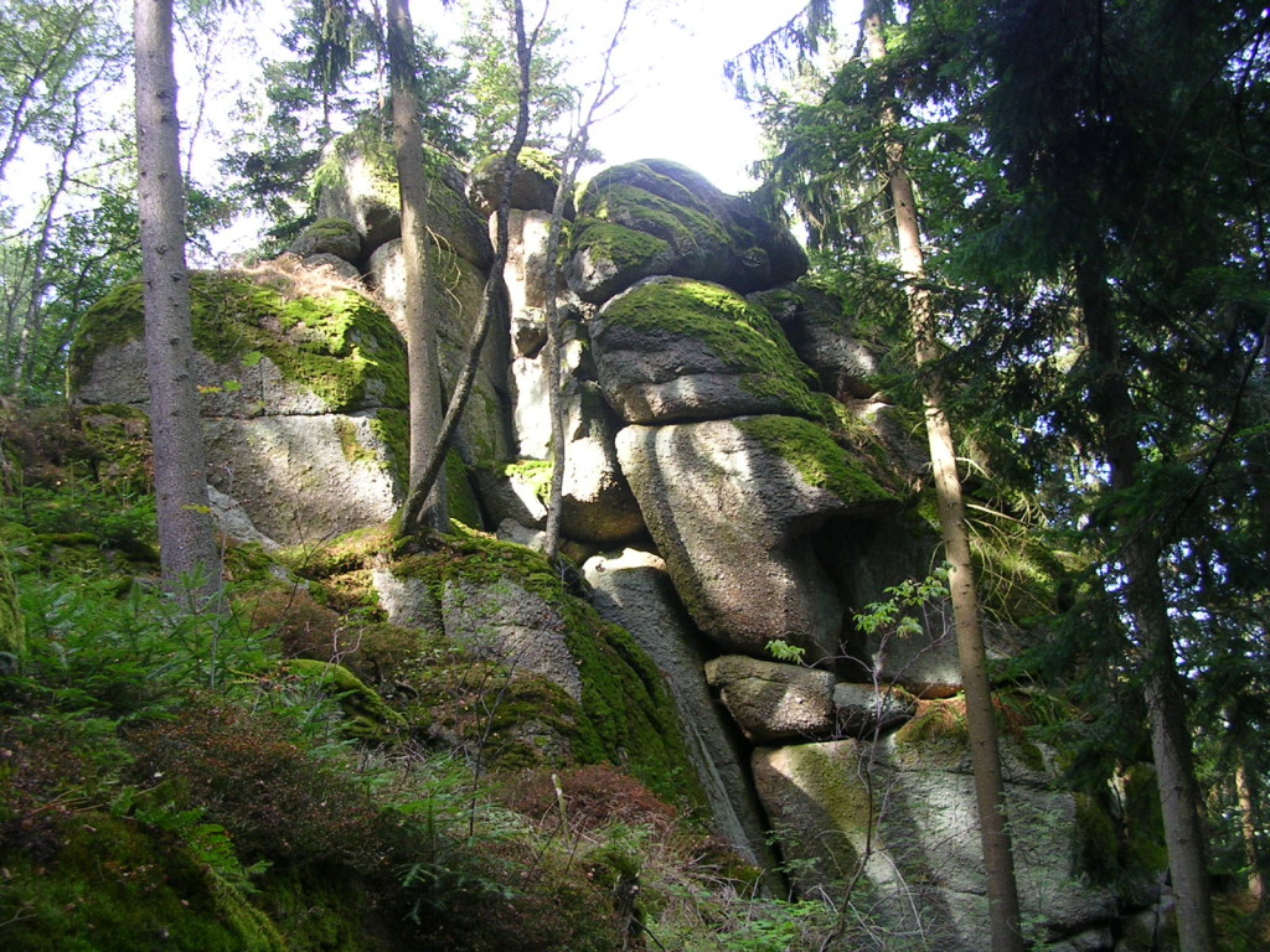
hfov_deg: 49.0
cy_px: 476
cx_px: 635
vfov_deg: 37.7
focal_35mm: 38
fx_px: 1394
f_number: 2.8
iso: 50
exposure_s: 1/52.4
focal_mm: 5.8
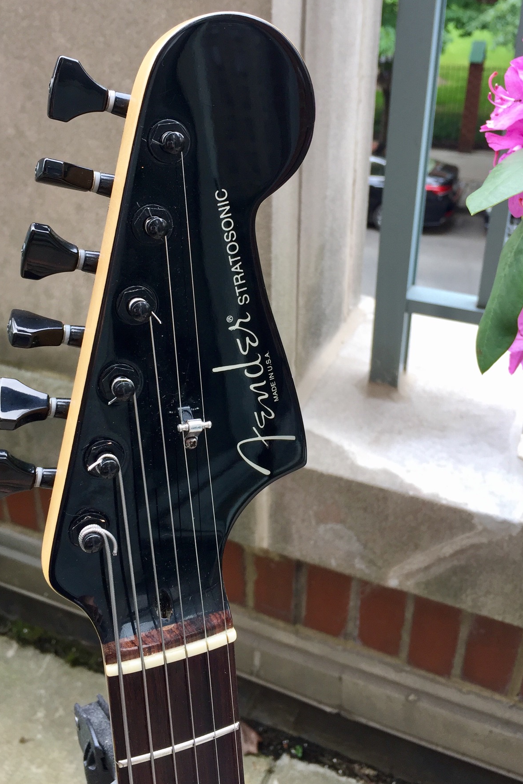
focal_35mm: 35
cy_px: 336
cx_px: 245
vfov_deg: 54.2
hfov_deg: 37.8
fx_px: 762
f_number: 2.2
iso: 32
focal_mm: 4.15
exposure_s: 1/120
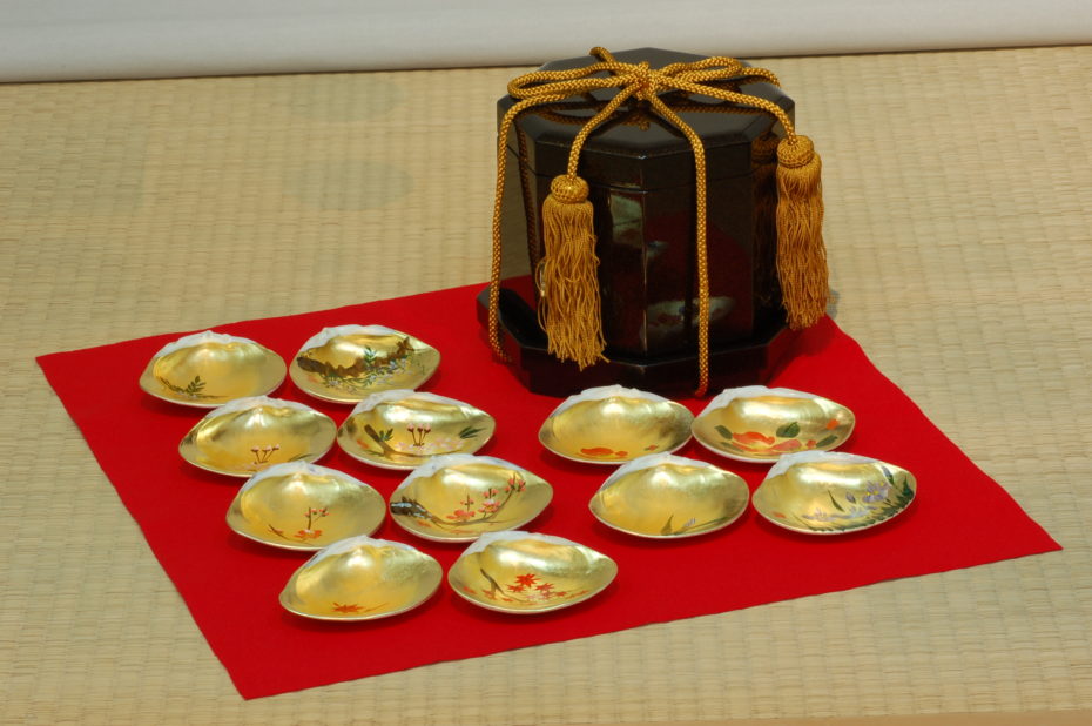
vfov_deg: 10.1
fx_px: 4091
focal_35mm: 135
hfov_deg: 15.2
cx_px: 546
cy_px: 363
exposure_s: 2.5
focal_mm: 90
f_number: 25
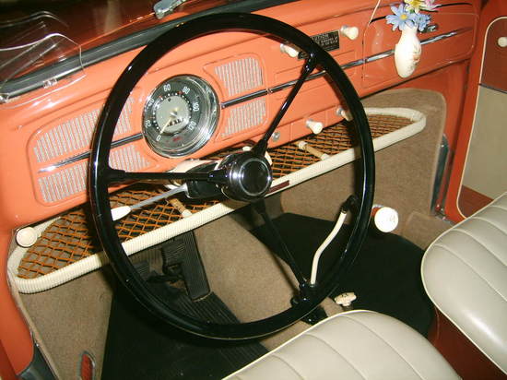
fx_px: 512
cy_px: 190
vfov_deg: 40.7
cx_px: 254
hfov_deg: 52.6
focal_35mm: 35
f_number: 2.8
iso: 100
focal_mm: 5.8
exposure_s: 1/30
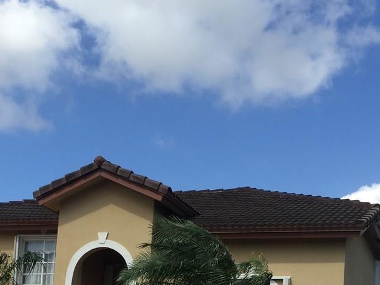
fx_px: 812
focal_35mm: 74
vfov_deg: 18.7
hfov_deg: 26.3
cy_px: 352
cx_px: 206
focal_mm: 4.15
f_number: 2.2
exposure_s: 1/1582
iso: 32
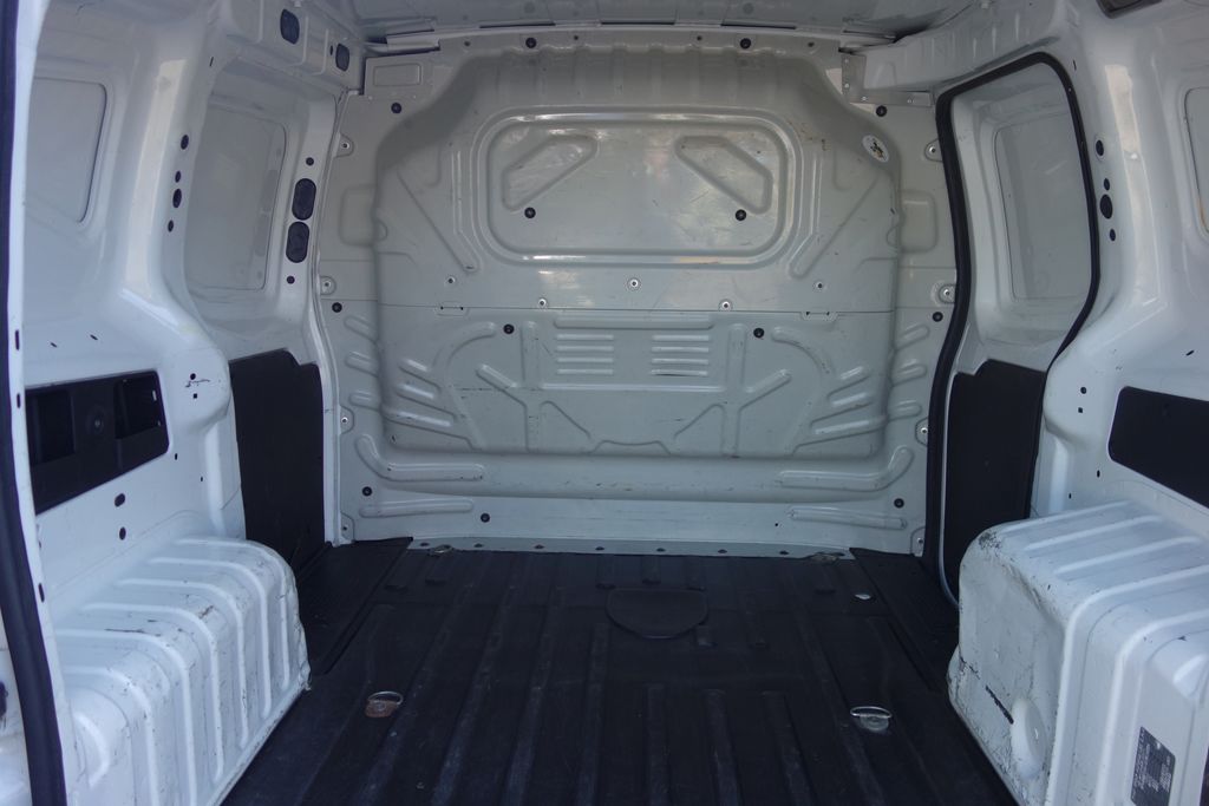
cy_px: 403
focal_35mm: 28
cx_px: 604
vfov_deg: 46.4
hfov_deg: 65.5
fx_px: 940
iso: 125
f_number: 1.8
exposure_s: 1/320
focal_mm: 10.4
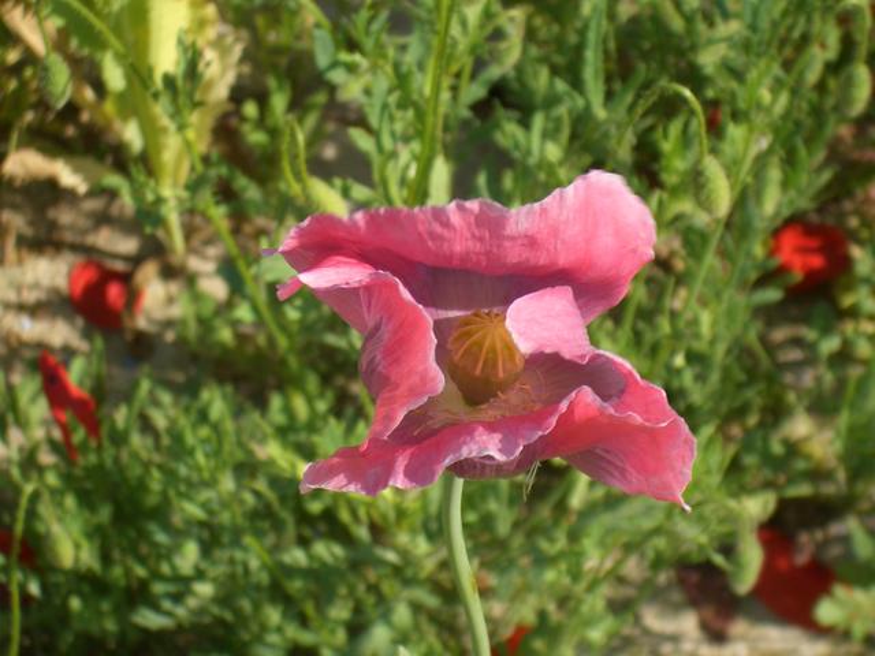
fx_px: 2654
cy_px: 328
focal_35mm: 105
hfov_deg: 18.7
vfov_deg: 14.1
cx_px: 438
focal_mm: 17.4
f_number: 4.8
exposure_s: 1/320
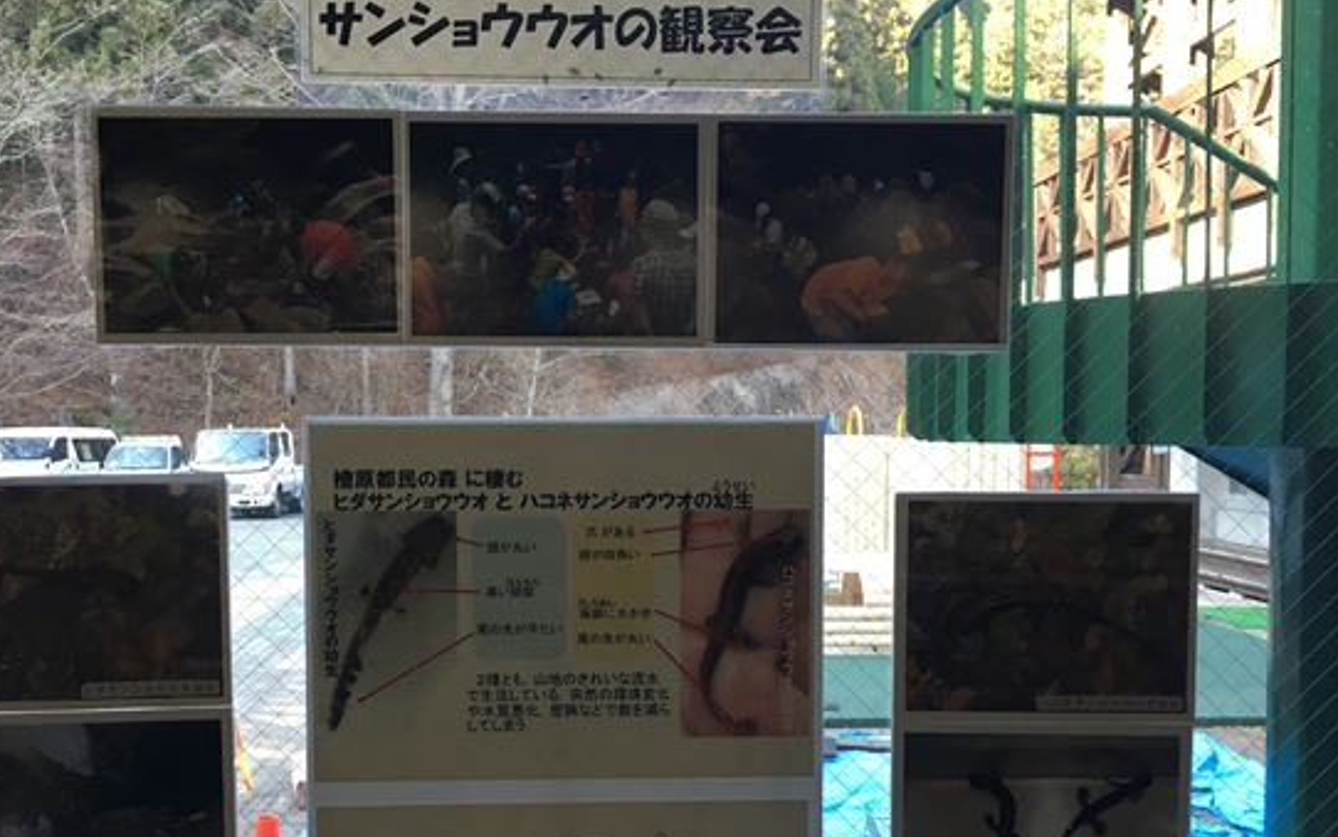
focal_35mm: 34
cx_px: 605
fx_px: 1240
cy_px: 496
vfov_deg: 37.2
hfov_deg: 56.6
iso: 25
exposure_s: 1/30
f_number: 2.2
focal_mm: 4.15
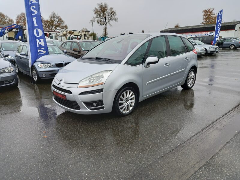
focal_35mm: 25
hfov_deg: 69.4
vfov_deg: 54.9
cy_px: 90
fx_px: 173
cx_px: 120
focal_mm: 4.6
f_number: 2
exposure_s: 1/50
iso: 32
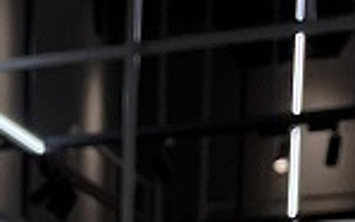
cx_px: -355
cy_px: 809
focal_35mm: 187
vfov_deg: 6.1
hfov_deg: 10.3
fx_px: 1809
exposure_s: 1/504
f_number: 1.6
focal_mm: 4.2
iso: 32
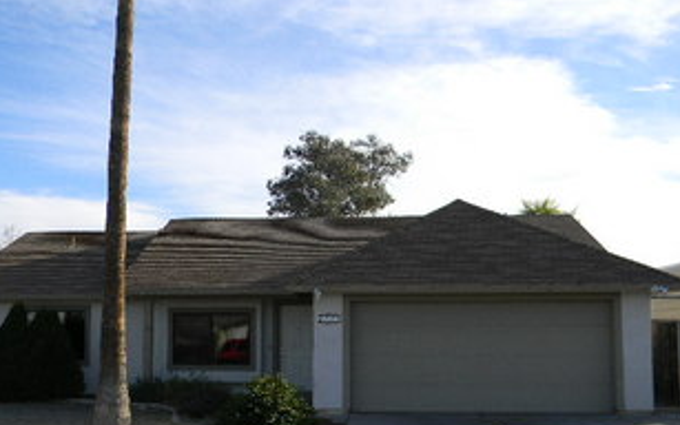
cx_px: 308
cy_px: 246
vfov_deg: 29.8
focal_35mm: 43
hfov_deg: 46.1
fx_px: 797
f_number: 3.7
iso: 112
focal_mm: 6.4
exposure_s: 1/757
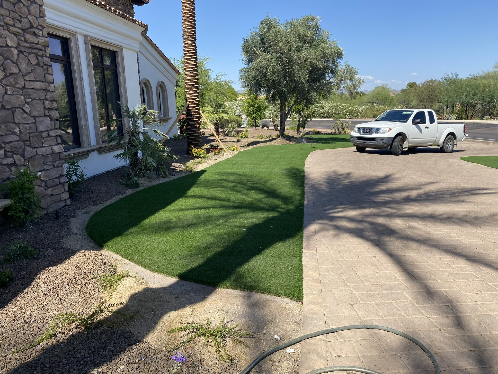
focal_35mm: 26
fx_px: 374
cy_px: 187
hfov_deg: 67.3
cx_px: 249
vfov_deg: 53.1
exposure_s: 1/2066
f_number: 1.8
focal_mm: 4.25
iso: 32
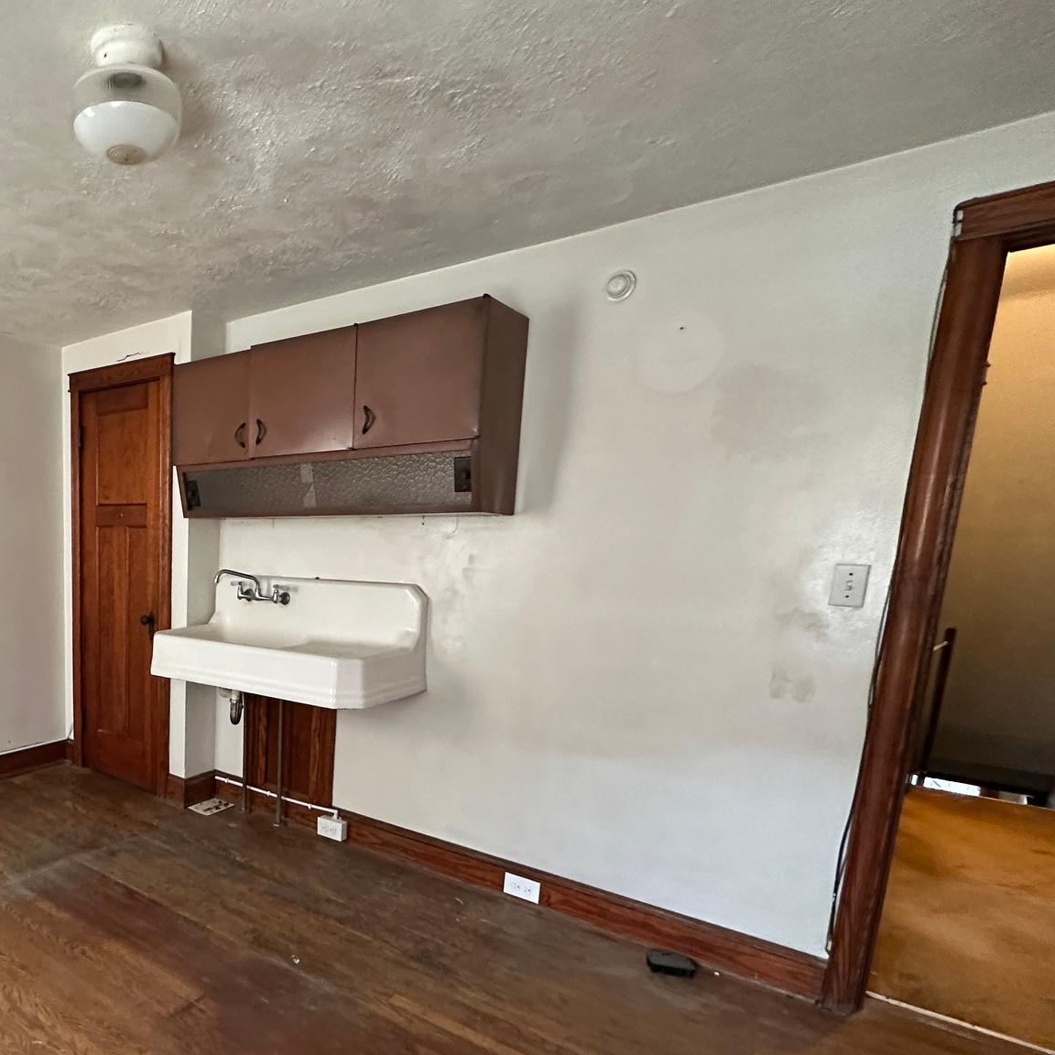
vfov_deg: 68.5
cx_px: 168
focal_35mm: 22
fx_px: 759
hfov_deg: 61.9
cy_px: 660
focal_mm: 2.22
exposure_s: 1/60
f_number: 2.2
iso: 640
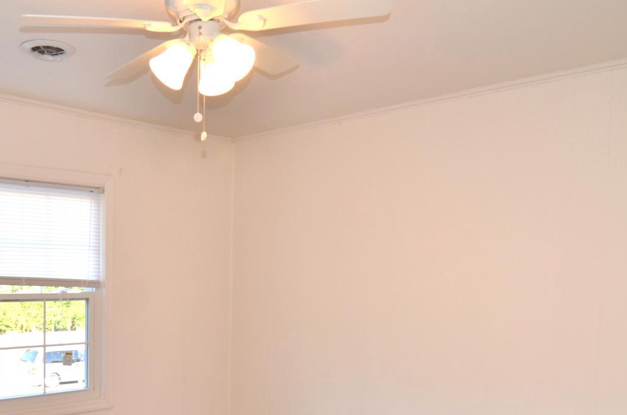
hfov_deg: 52.4
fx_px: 626
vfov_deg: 36.0
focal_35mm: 36
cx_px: 219
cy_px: 305
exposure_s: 1/125
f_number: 4
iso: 200
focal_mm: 12
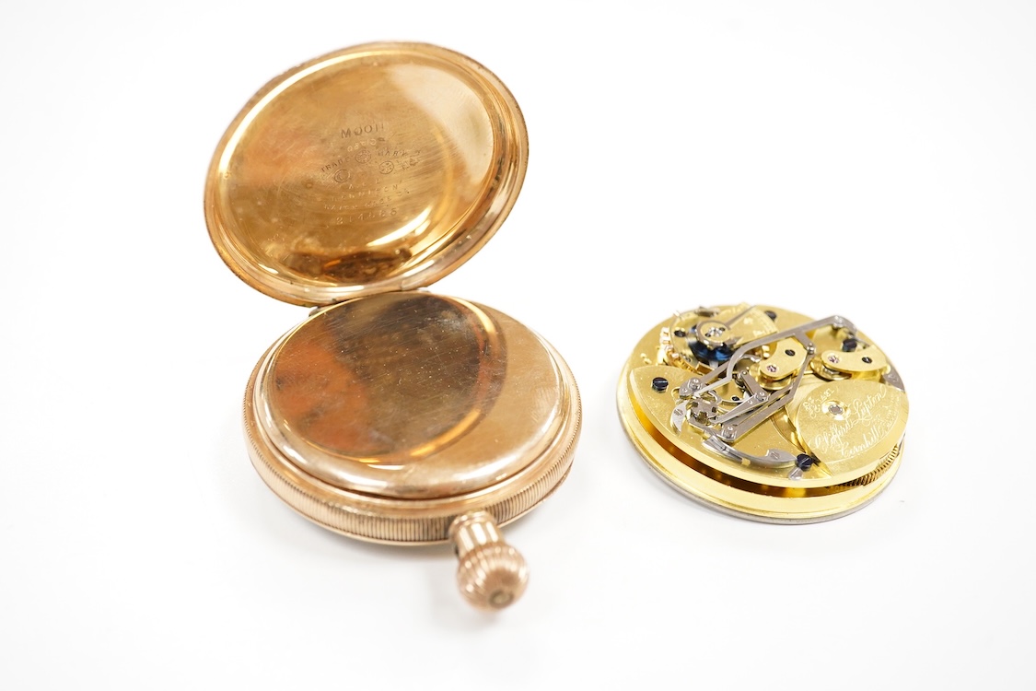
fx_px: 1295
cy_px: 346
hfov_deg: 43.6
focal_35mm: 45
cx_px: 518
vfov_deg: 29.9
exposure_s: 1/200
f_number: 8
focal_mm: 30
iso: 2500
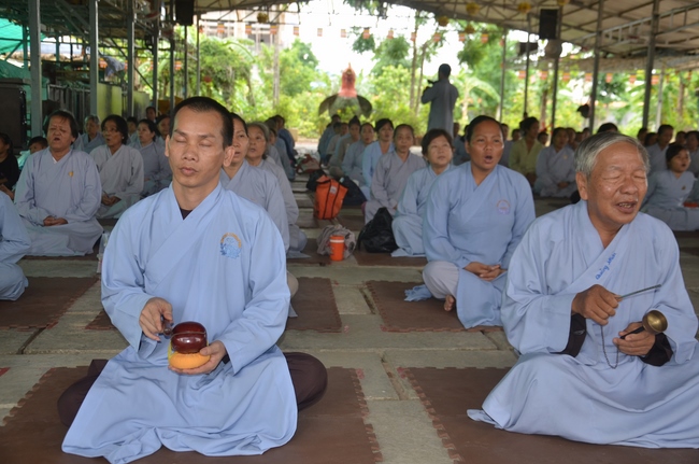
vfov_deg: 29.8
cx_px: 350
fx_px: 872
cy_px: 232
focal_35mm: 45
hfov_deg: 43.7
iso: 400
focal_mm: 30
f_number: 4.2
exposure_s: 1/250
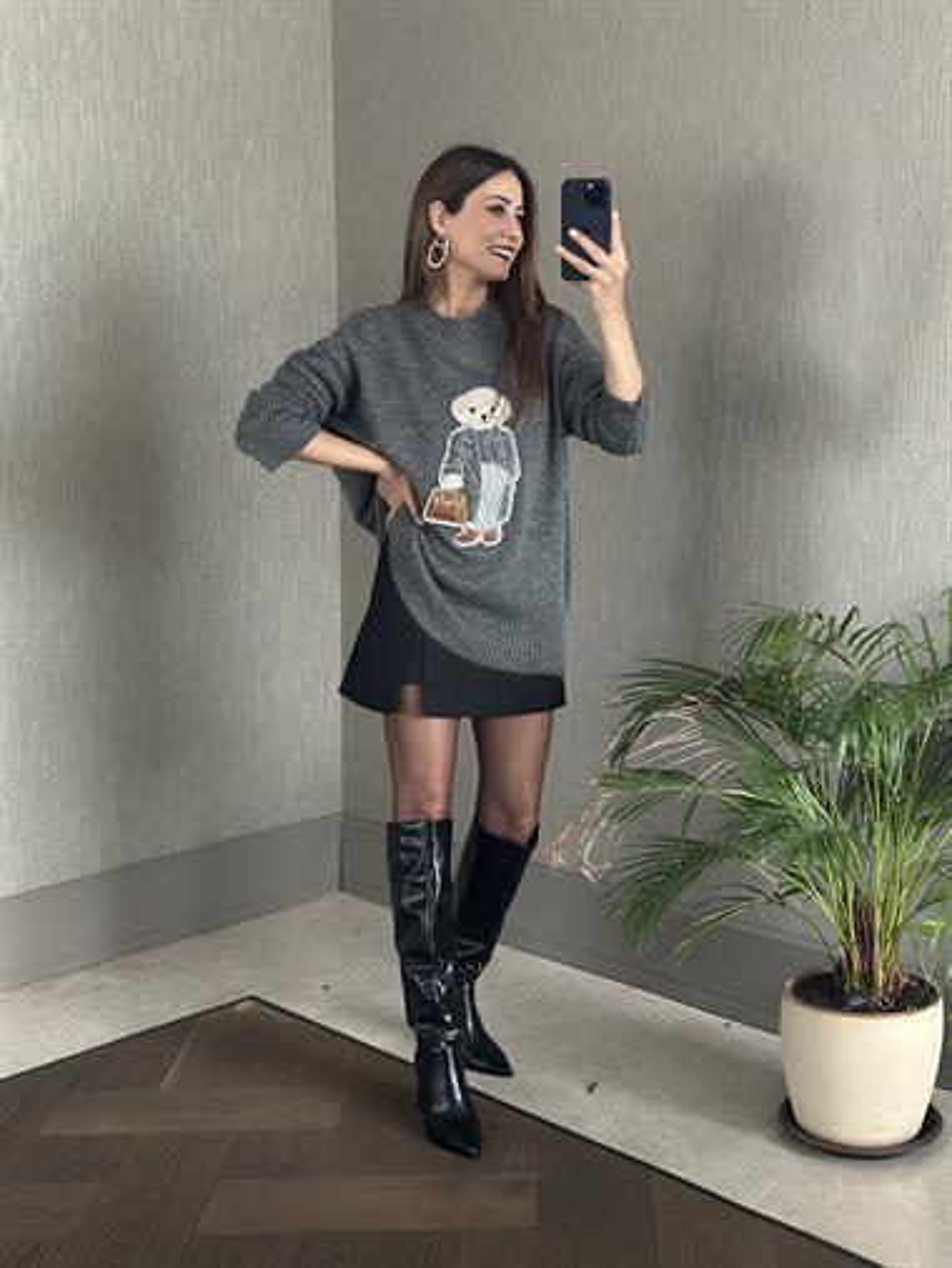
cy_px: 634
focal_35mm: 48
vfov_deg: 39.6
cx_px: 476
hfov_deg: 30.3
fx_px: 1759
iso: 640
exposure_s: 1/40
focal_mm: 6.86
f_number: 1.78
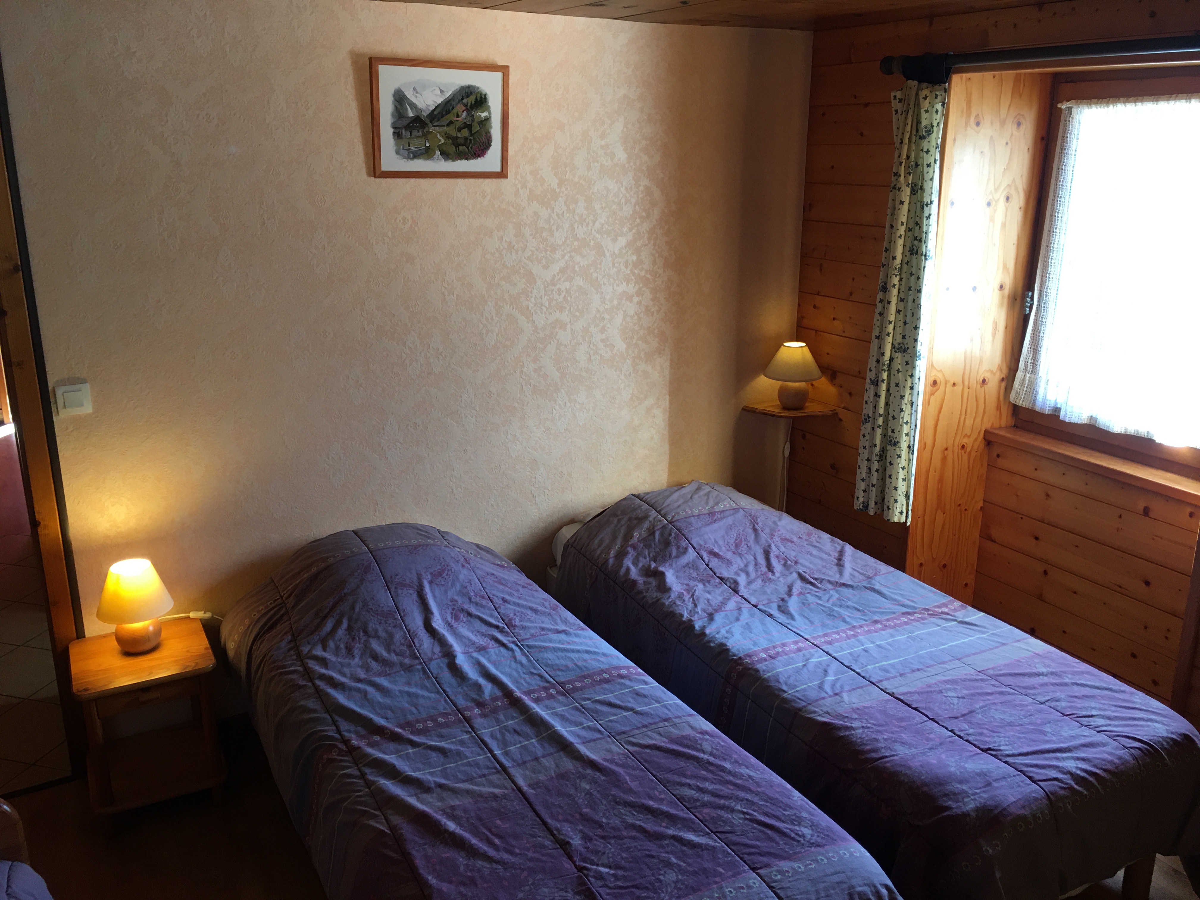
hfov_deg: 61.7
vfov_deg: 48.2
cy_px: 450
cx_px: 600
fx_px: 1005
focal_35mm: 29
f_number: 2.2
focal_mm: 4.15
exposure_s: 1/33
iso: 32
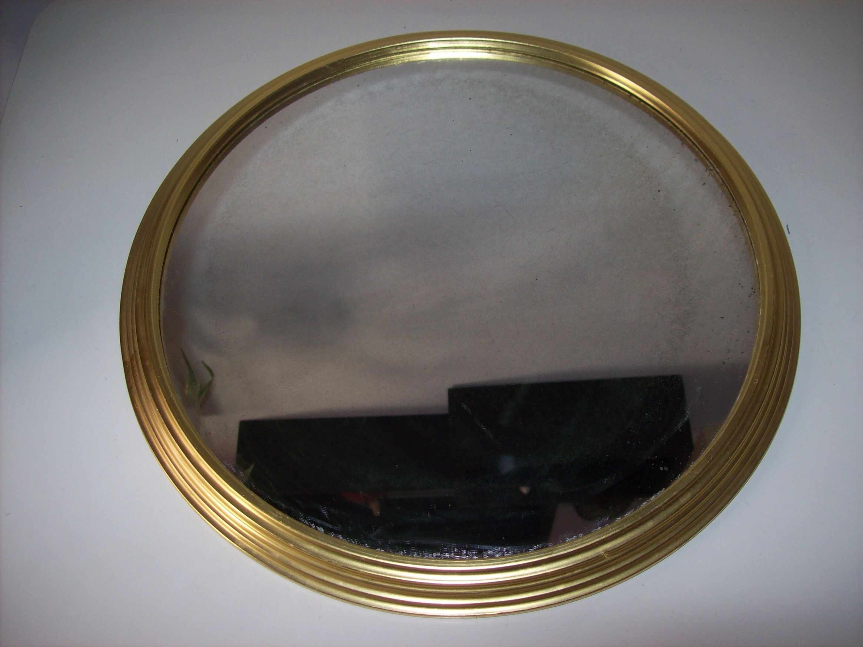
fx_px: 897
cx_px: 432
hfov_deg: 51.4
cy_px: 324
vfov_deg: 39.6
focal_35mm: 36
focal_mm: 6
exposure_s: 1/64
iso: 80
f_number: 2.7
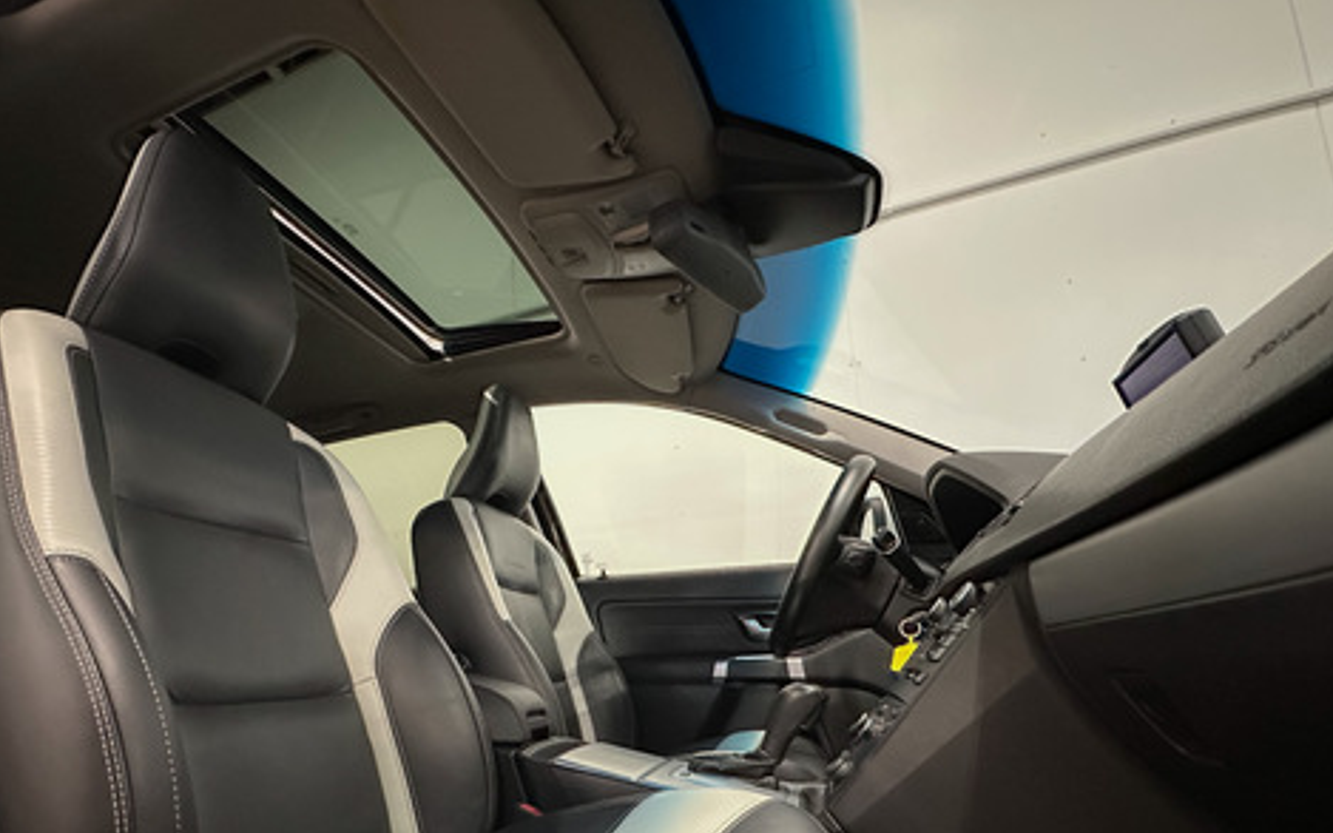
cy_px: 591
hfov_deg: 86.7
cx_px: 523
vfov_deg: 59.9
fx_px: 690
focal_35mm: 19
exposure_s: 1/50
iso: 1250
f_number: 2.2
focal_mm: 2.22
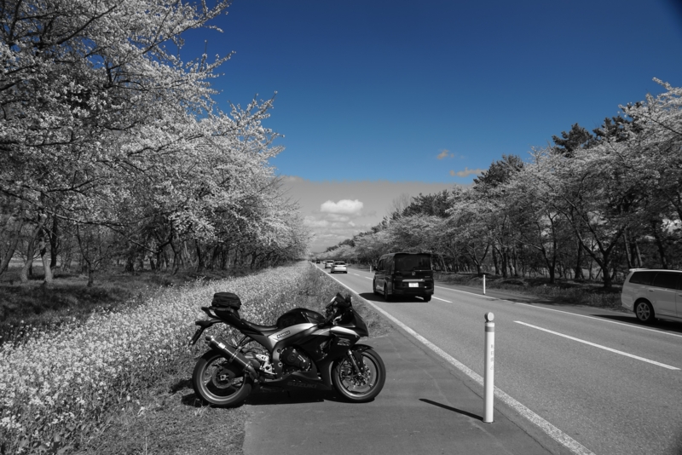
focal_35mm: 24
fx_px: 455
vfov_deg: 53.2
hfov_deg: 73.7
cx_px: 341
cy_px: 228
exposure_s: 1/125
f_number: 8
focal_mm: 24
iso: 100
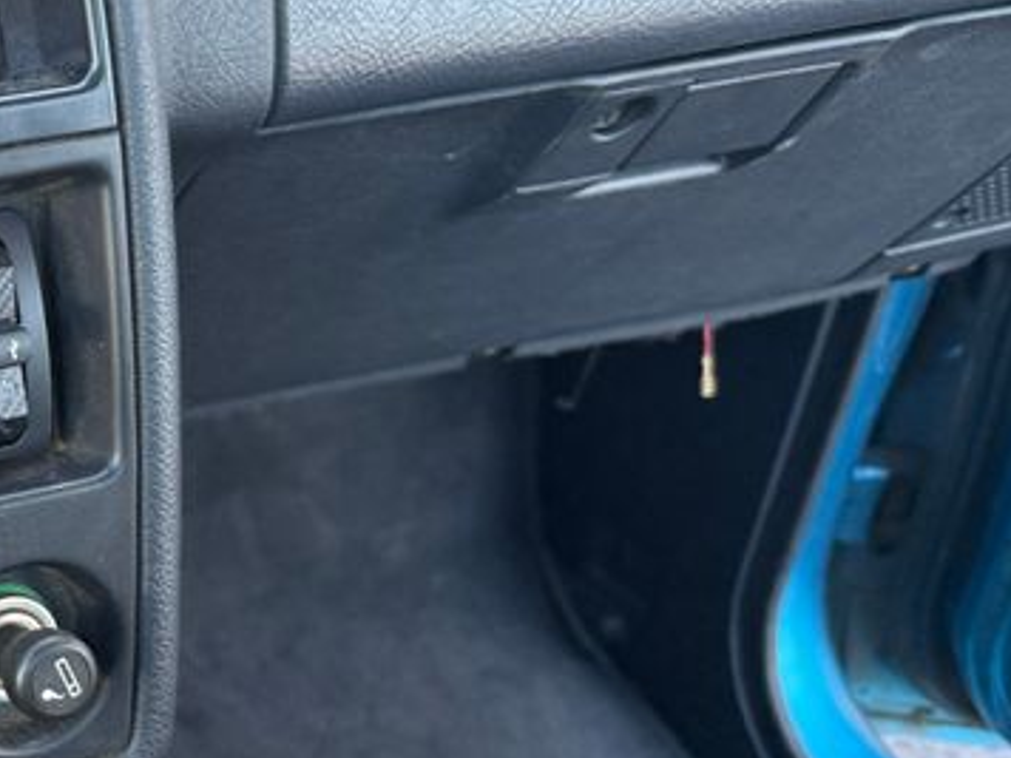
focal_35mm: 69
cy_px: 358
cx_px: -437
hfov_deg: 23.5
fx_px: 2015
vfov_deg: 21.3
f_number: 1.78
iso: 200
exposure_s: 1/94
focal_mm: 6.76
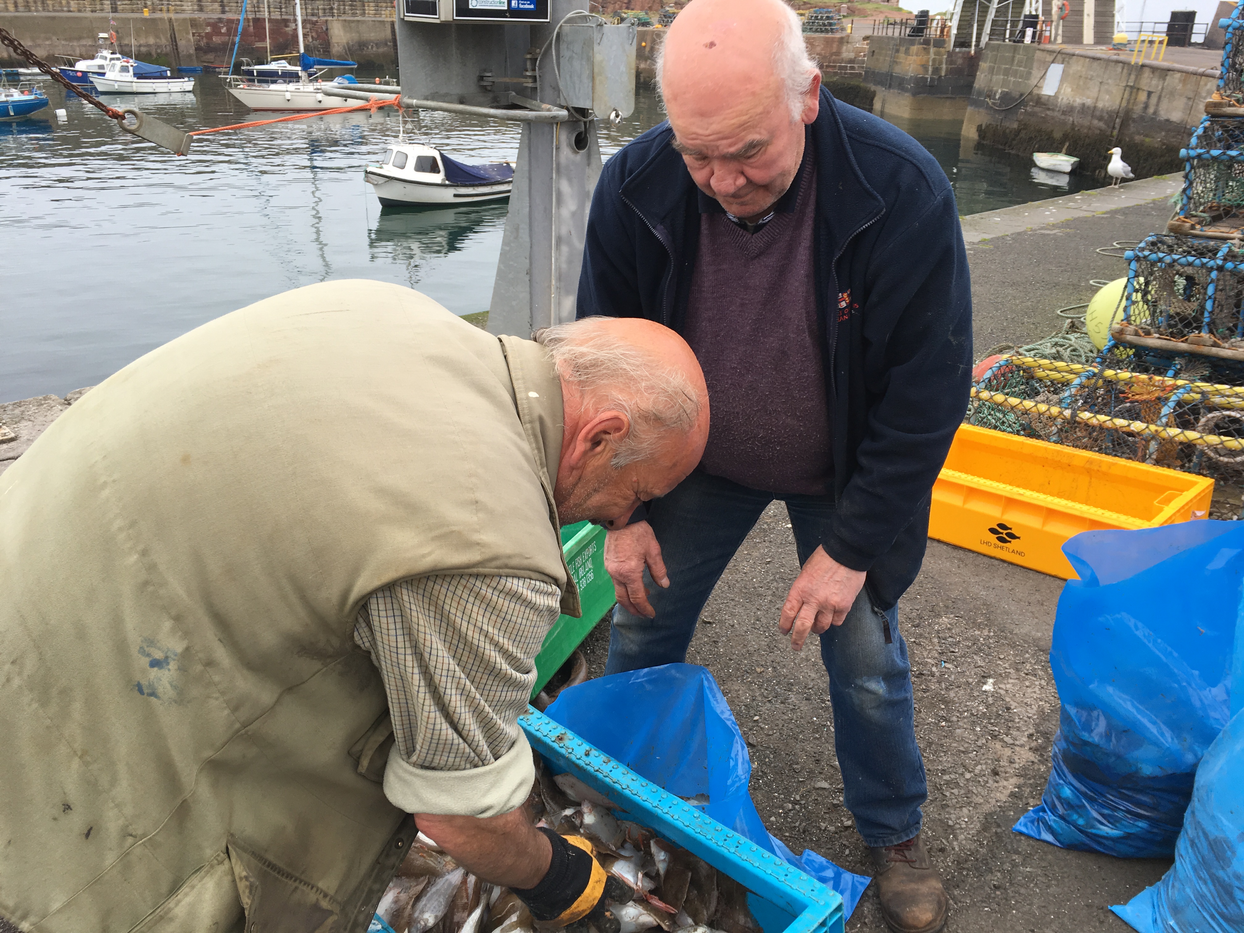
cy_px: 466
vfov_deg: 48.2
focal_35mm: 29
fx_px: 1042
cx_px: 622
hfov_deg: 61.7
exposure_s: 1/442
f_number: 2.2
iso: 25
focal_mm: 4.15
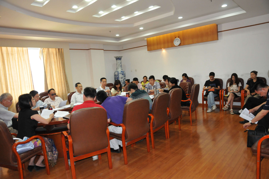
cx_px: 134
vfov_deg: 53.0
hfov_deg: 73.8
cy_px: 90
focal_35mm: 24
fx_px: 179
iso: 1250
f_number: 5.6
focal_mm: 16
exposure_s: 1/60
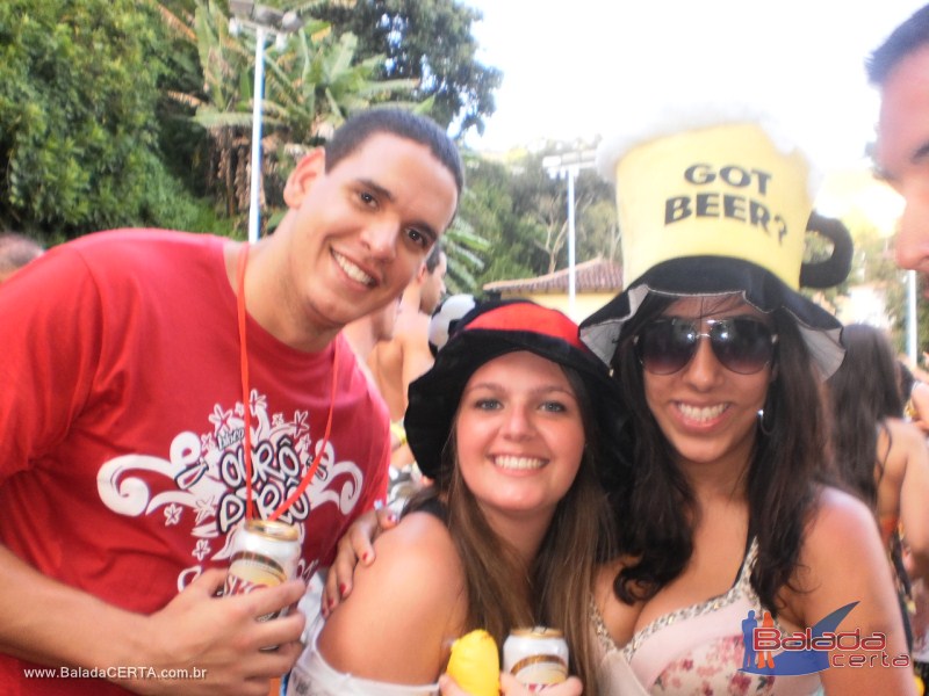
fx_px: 966
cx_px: 464
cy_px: 348
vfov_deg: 39.7
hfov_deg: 51.4
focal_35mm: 36
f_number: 3.1
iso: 125
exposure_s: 1/30
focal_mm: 6.3
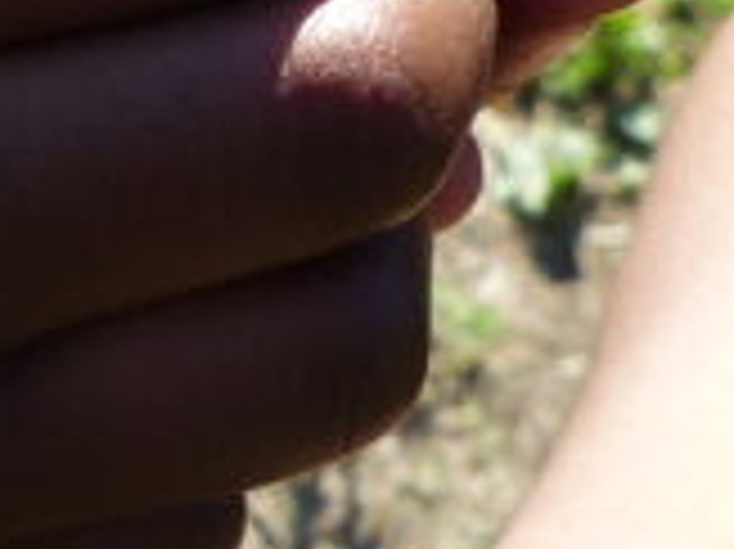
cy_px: 245
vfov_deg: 8.1
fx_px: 3856
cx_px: -187
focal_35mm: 182
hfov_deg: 10.7
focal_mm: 6.4
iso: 100
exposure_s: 1/400
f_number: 4
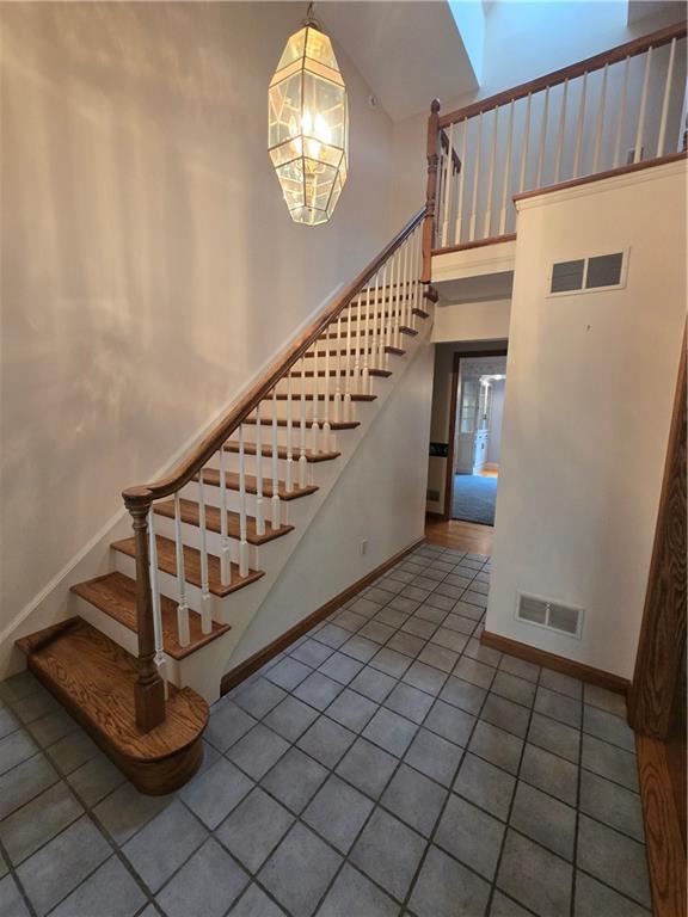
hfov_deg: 89.9
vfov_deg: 106.2
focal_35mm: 13
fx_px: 345
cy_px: 458
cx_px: 344
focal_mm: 2.2
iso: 250
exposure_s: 1/60
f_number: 2.2
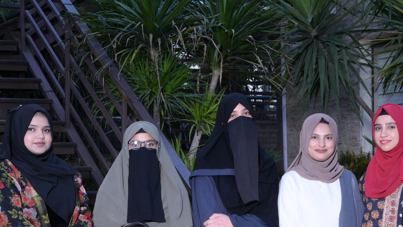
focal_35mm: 90
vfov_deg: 13.3
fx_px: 962
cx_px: 237
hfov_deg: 23.6
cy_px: 231
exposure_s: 1/200
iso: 5000
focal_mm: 44
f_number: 11
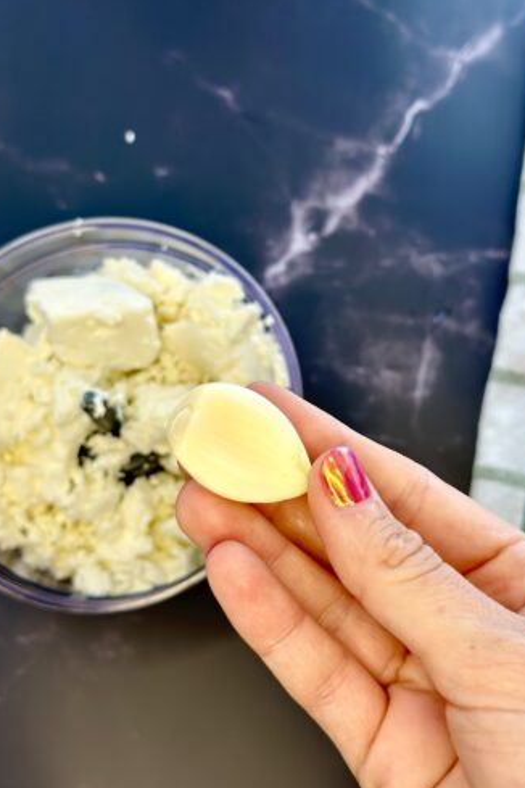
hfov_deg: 26.5
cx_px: 284
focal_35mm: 51
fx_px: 1116
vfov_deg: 38.9
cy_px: 396
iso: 80
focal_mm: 6.86
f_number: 1.78
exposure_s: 1/129
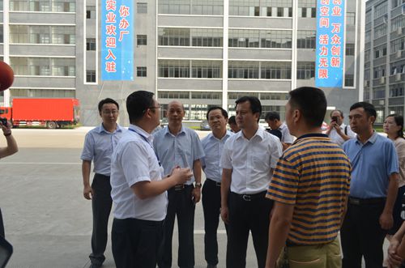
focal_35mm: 33
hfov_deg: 57.3
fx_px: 370
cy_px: 134
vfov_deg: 39.8
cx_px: 202
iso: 100
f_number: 8
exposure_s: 1/125
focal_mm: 22
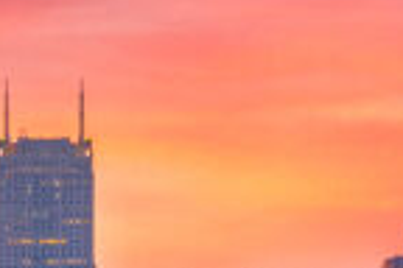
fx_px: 3985
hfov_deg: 5.8
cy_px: 82
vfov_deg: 3.9
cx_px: 196
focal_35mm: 356
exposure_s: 15
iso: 64
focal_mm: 50
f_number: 16
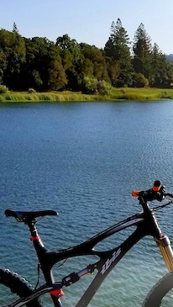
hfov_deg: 19.2
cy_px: 167
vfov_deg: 33.8
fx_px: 504
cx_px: 151
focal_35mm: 62
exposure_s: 1/3048
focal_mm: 4.3
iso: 50
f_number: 1.7
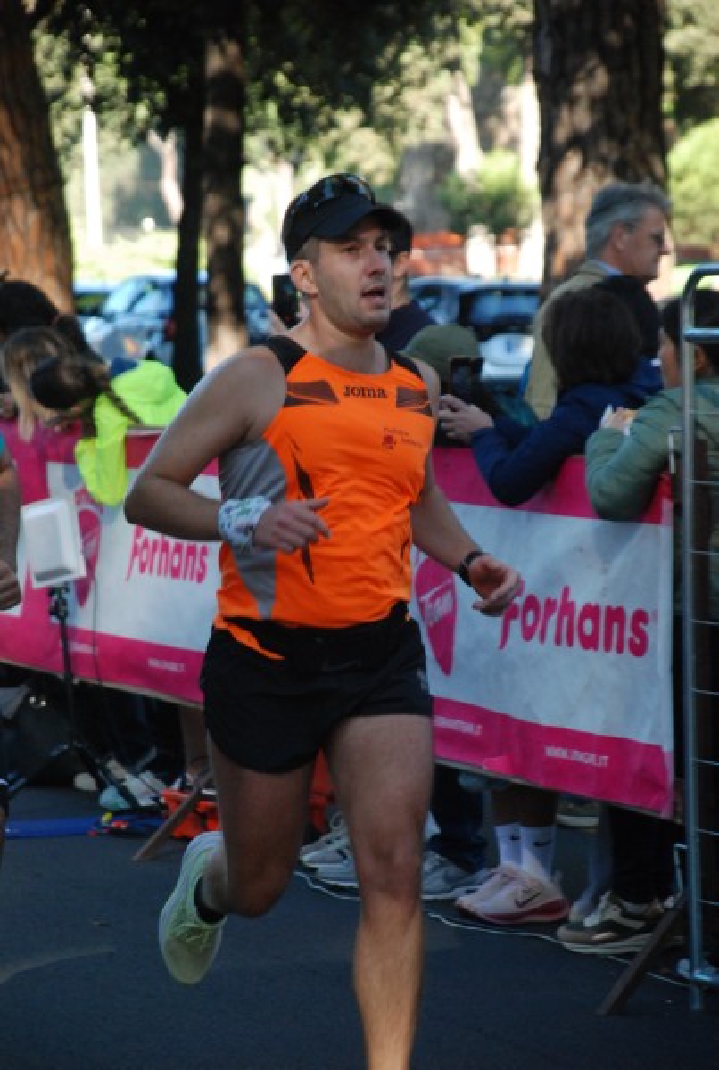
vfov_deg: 11.4
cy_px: 535
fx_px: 5364
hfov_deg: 7.7
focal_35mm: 180
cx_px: 360
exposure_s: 1/320
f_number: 5.6
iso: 1000
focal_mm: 120
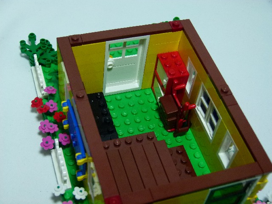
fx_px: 432
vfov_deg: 26.6
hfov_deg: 34.9
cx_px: 136
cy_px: 102
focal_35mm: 55
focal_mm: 10
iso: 250
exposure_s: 1/60
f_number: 3.2
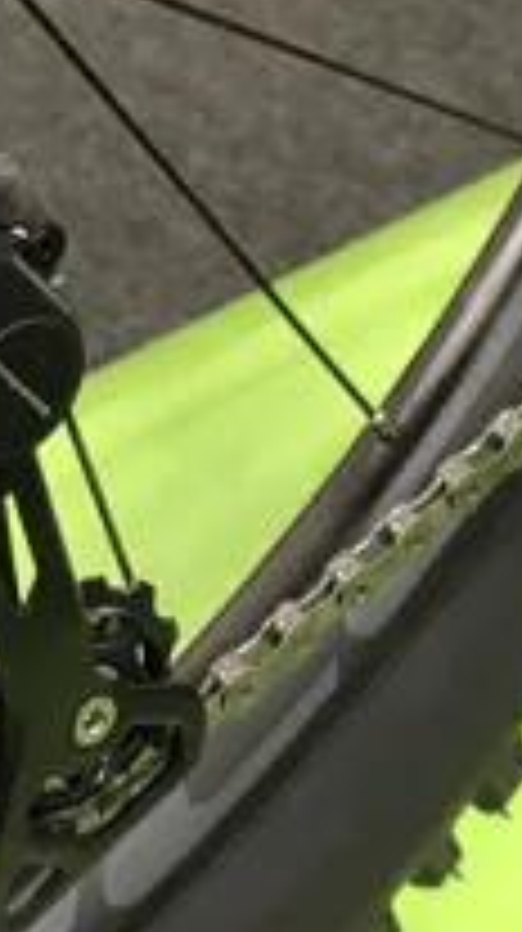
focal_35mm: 118
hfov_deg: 10.2
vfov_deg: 16.8
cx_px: 441
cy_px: -374
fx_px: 2912
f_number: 1.8
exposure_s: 1/17
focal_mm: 4
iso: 100
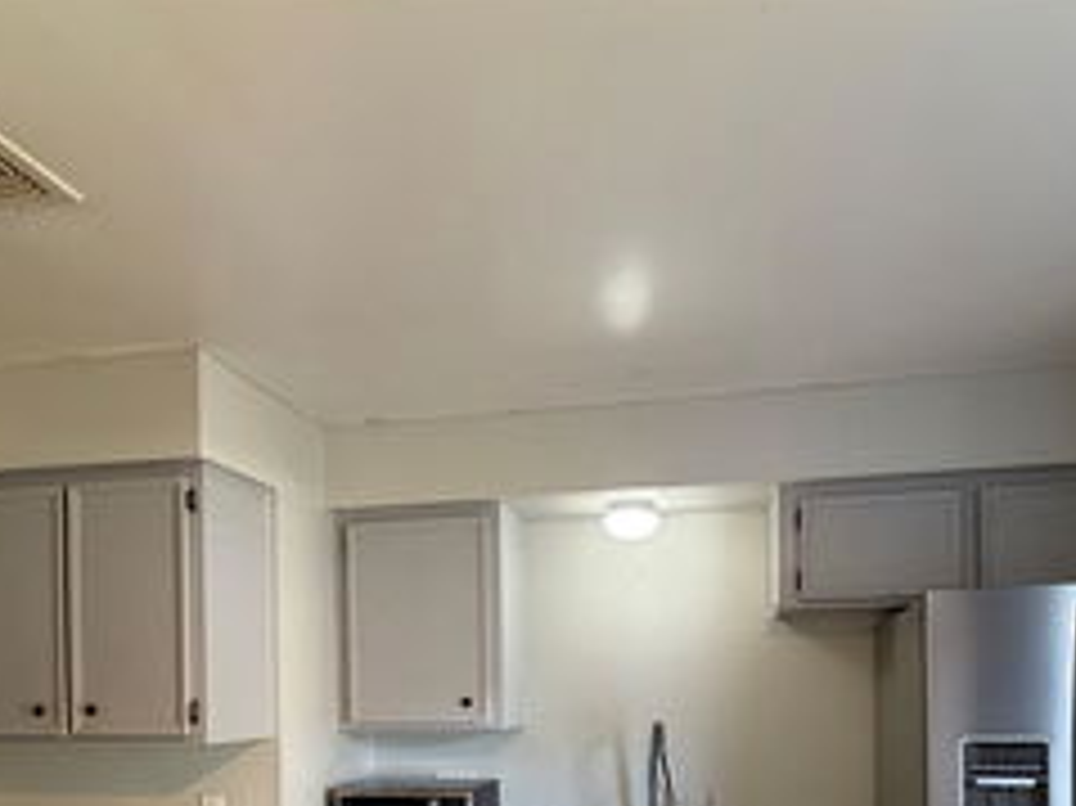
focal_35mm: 25
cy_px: 698
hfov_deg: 69.4
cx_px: 570
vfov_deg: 49.9
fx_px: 777
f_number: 2.2
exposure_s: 1/60
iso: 320
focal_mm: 2.22
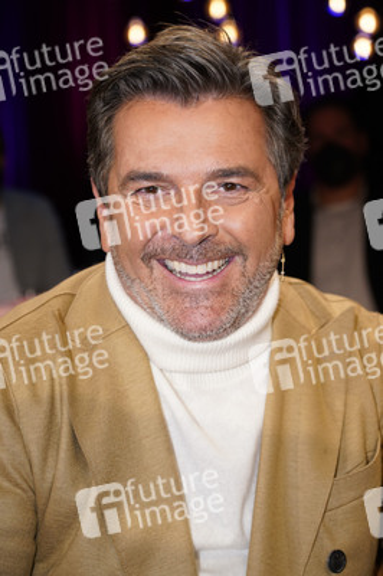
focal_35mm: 65
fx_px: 1039
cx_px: 192
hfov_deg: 20.9
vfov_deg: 31.0
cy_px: 288
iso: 1600
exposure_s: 1/125
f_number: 4.5
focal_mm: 65
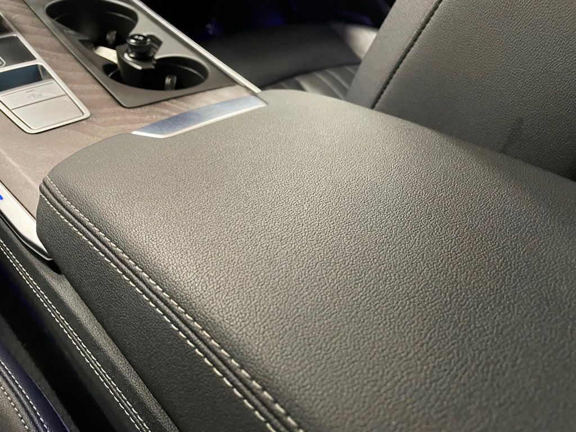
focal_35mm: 26
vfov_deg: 53.1
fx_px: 433
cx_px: 288
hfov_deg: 67.3
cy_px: 216
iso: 500
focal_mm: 4.2
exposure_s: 1/30
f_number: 1.6
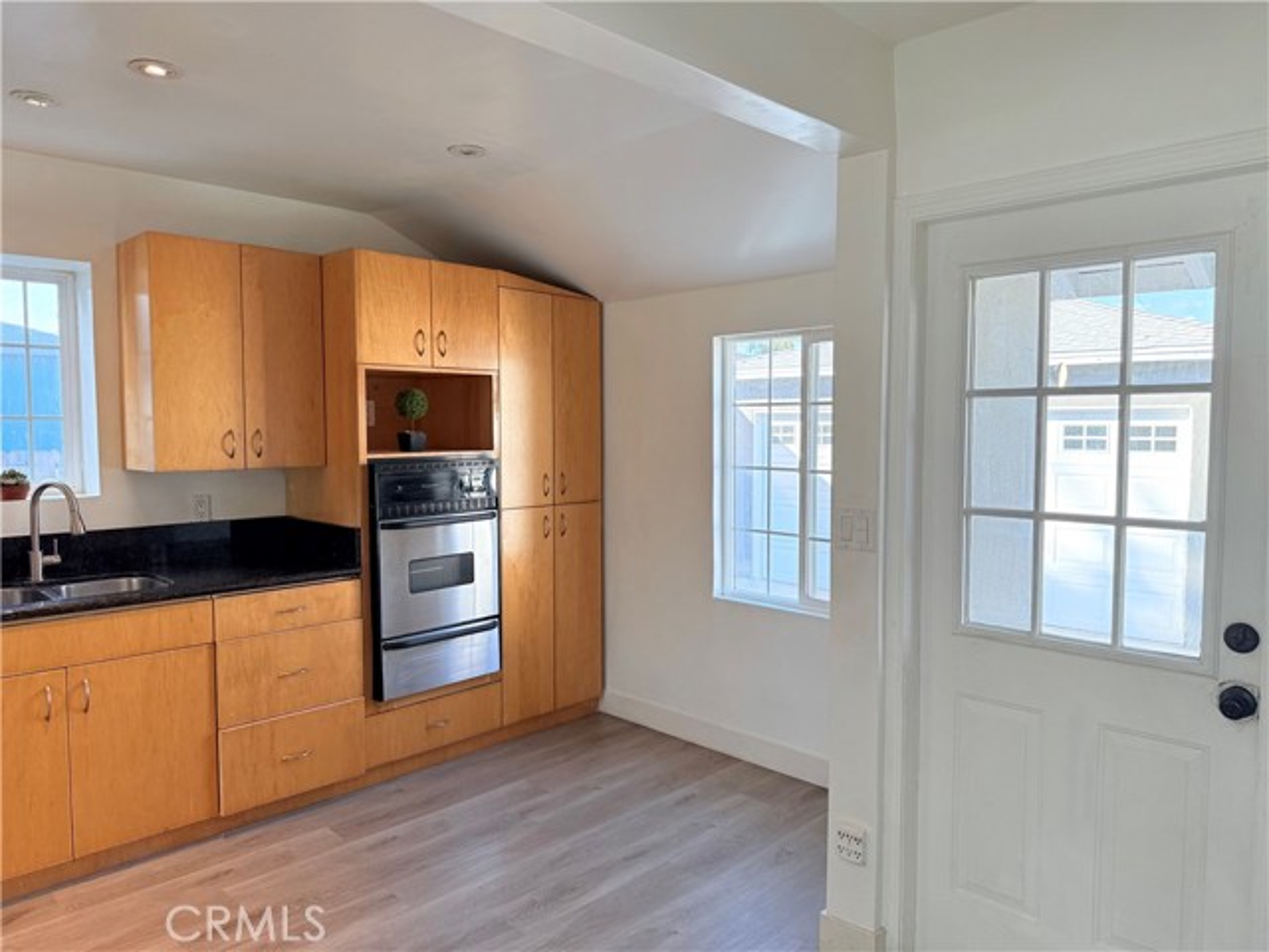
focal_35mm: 24
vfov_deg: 56.8
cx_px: 634
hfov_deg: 71.6
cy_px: 476
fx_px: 880
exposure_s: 1/239
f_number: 1.78
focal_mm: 6.76
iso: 160
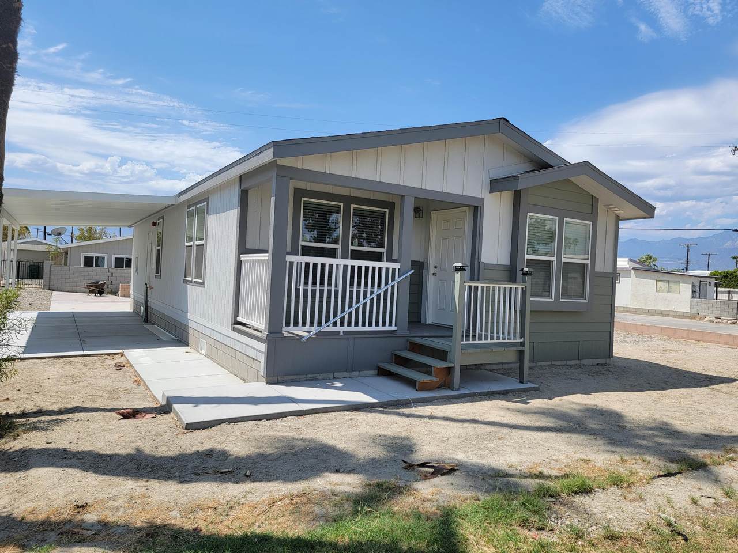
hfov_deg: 71.6
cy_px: 276
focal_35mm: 24
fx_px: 512
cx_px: 369
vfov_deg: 56.8
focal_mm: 6.7
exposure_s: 1/1195
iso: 16
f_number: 1.8
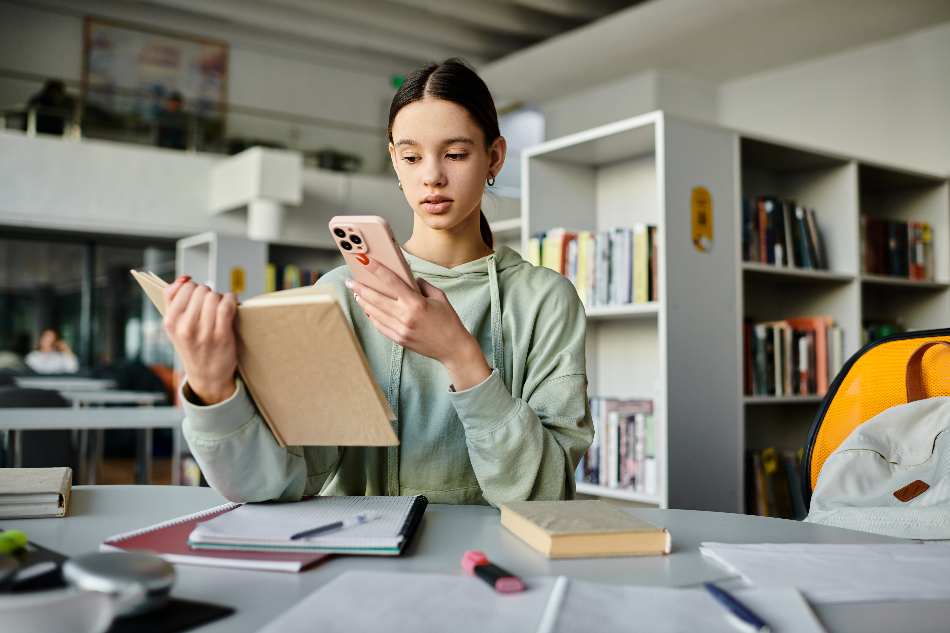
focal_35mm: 35
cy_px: 316
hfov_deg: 54.4
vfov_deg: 37.9
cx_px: 475
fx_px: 924
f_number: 2.5
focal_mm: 35
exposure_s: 1/250
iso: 200
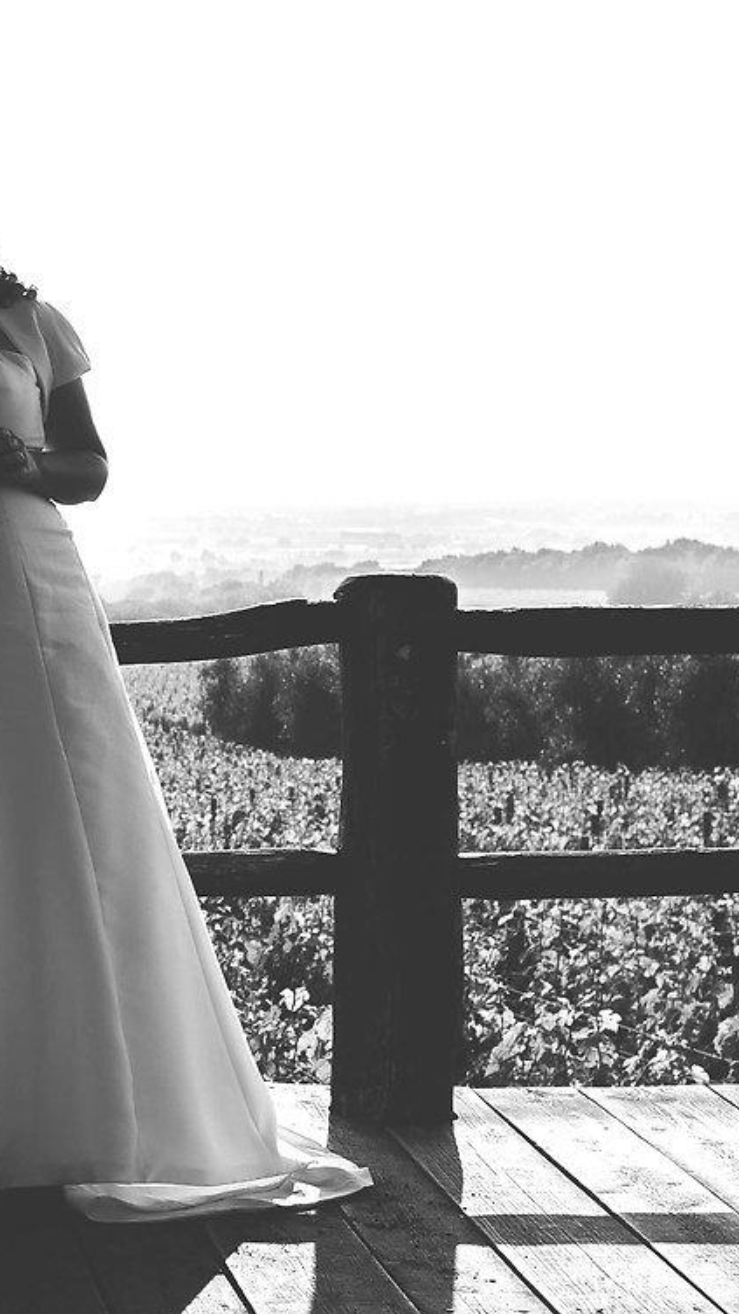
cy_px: 692
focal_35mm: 117
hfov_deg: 10.0
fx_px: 4076
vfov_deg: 18.3
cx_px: -444
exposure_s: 1/400
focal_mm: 35
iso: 100
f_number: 5
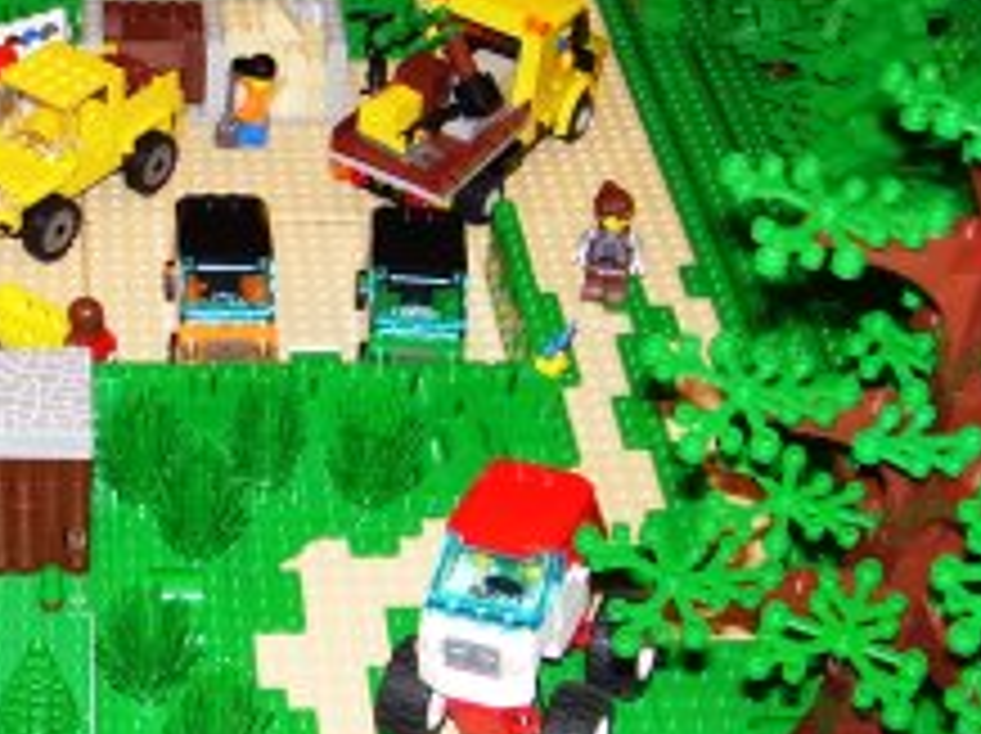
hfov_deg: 25.0
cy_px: 311
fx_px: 2095
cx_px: -9
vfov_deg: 19.8
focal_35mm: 74
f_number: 2.7
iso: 80
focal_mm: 6
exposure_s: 1/60
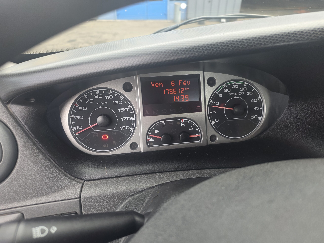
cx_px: 162
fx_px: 215
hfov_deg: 73.9
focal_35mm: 23
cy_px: 122
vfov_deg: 58.9
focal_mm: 6.25
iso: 80
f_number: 1.7
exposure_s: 1/180
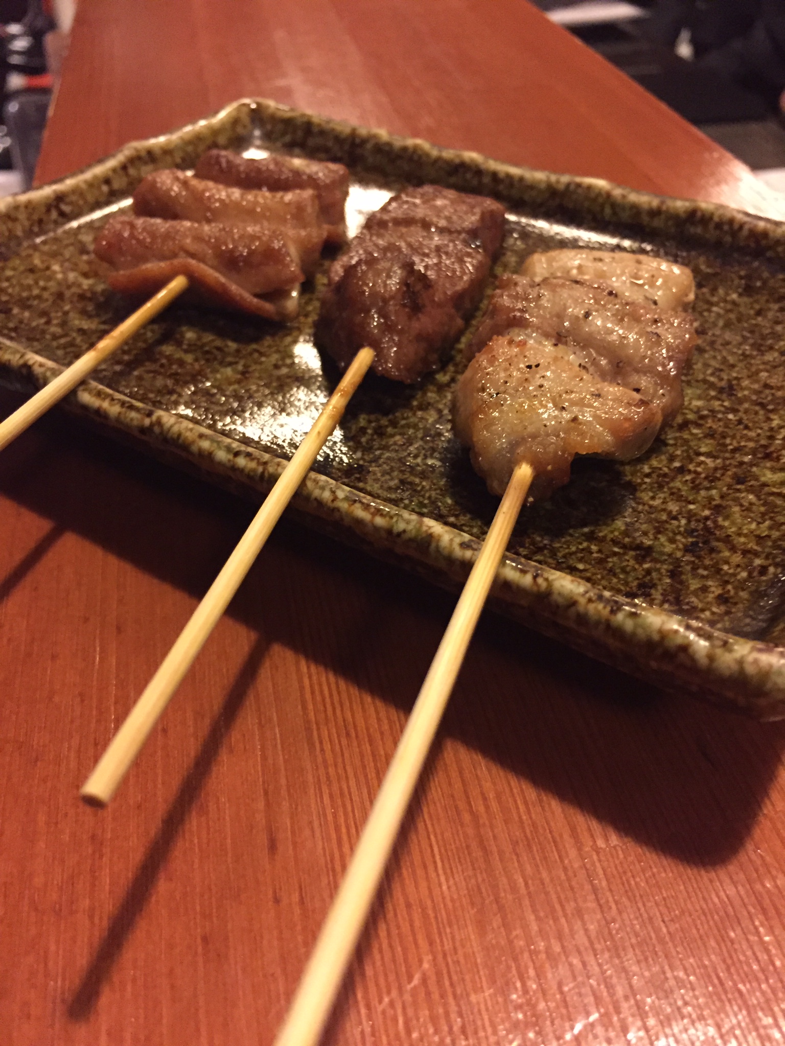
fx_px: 877
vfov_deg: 61.7
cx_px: 392
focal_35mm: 29
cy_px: 523
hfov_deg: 48.2
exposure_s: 1/15
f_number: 2.2
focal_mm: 4.15
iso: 320
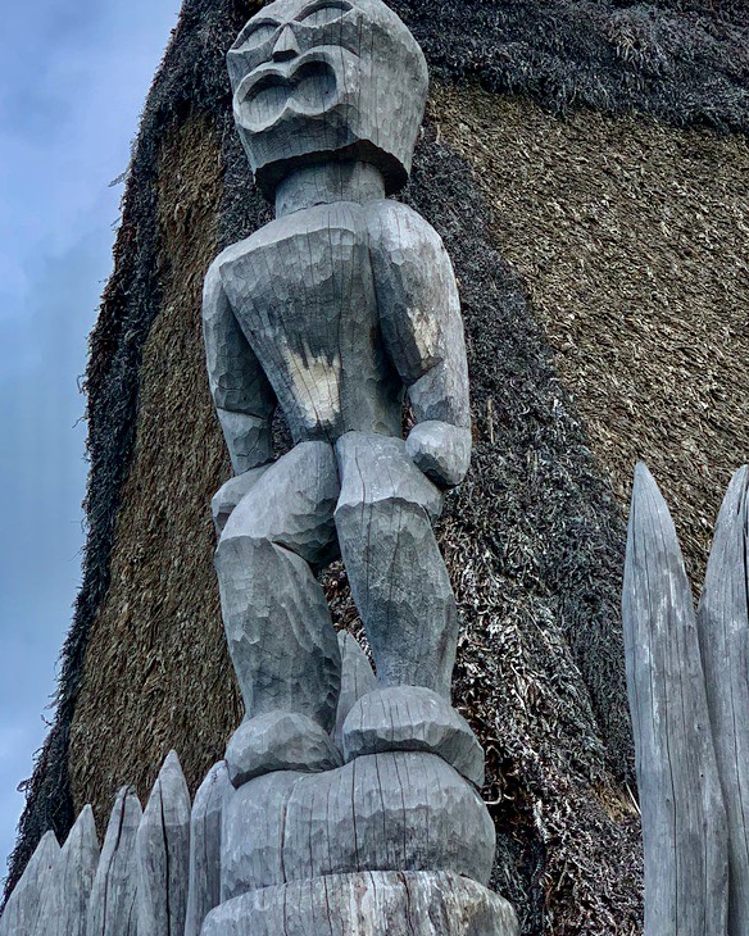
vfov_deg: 23.7
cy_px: 319
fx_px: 2217
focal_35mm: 80
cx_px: 491
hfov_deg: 19.1
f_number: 2.4
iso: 16
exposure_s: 1/940
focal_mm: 6
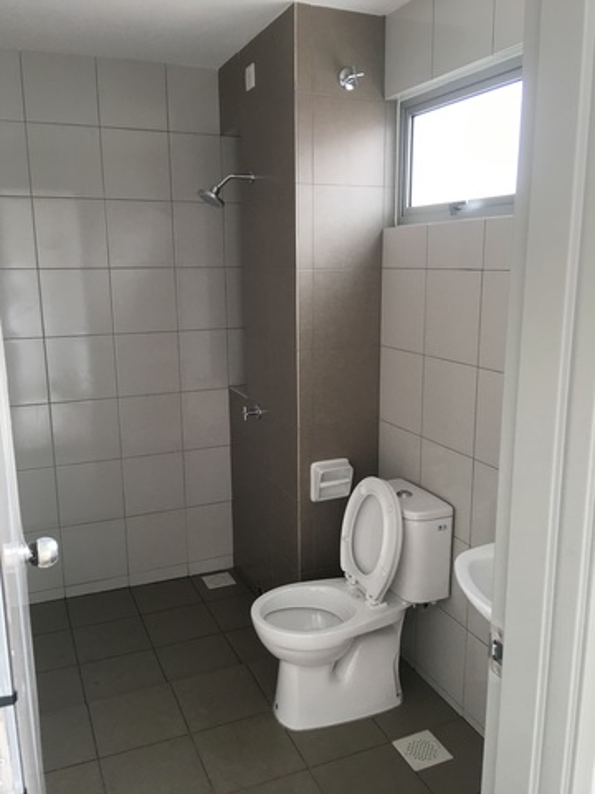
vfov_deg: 61.7
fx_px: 665
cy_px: 397
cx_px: 298
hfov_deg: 48.2
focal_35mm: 29
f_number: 2.2
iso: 40
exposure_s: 1/33
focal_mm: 4.15
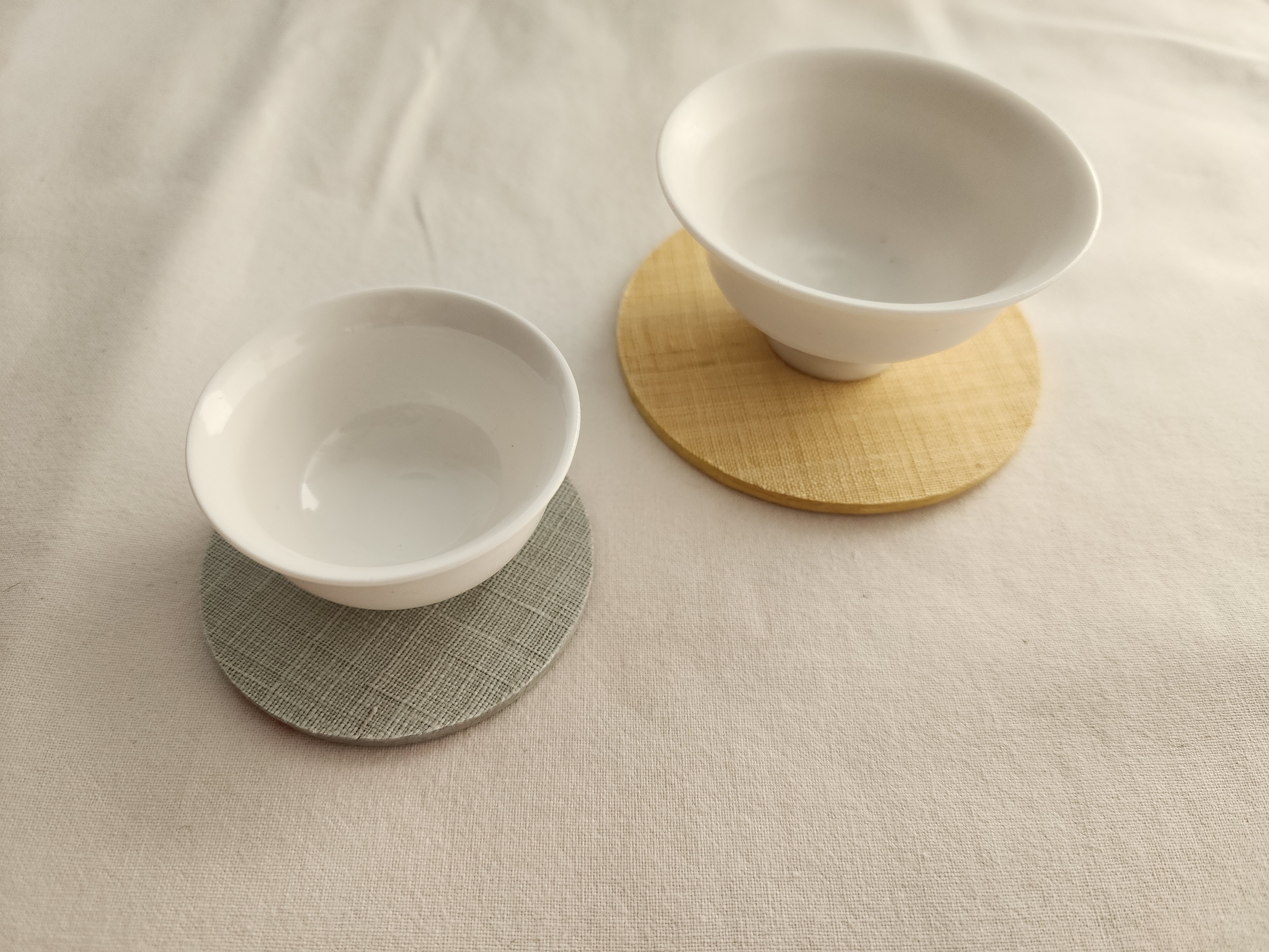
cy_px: 476
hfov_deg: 73.9
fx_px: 843
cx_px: 634
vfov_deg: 58.9
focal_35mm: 23
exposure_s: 1/180
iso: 160
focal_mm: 6.4
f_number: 1.8
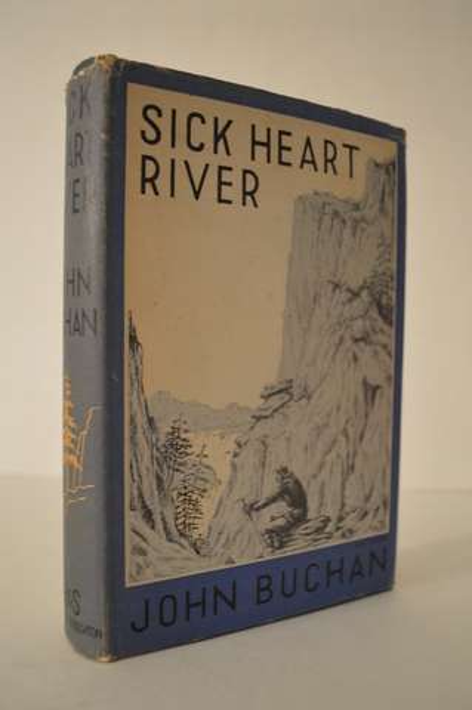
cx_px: 236
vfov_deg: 62.0
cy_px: 355
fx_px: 591
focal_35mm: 30
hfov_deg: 43.5
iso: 800
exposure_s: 1/13
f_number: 3.8
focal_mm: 20
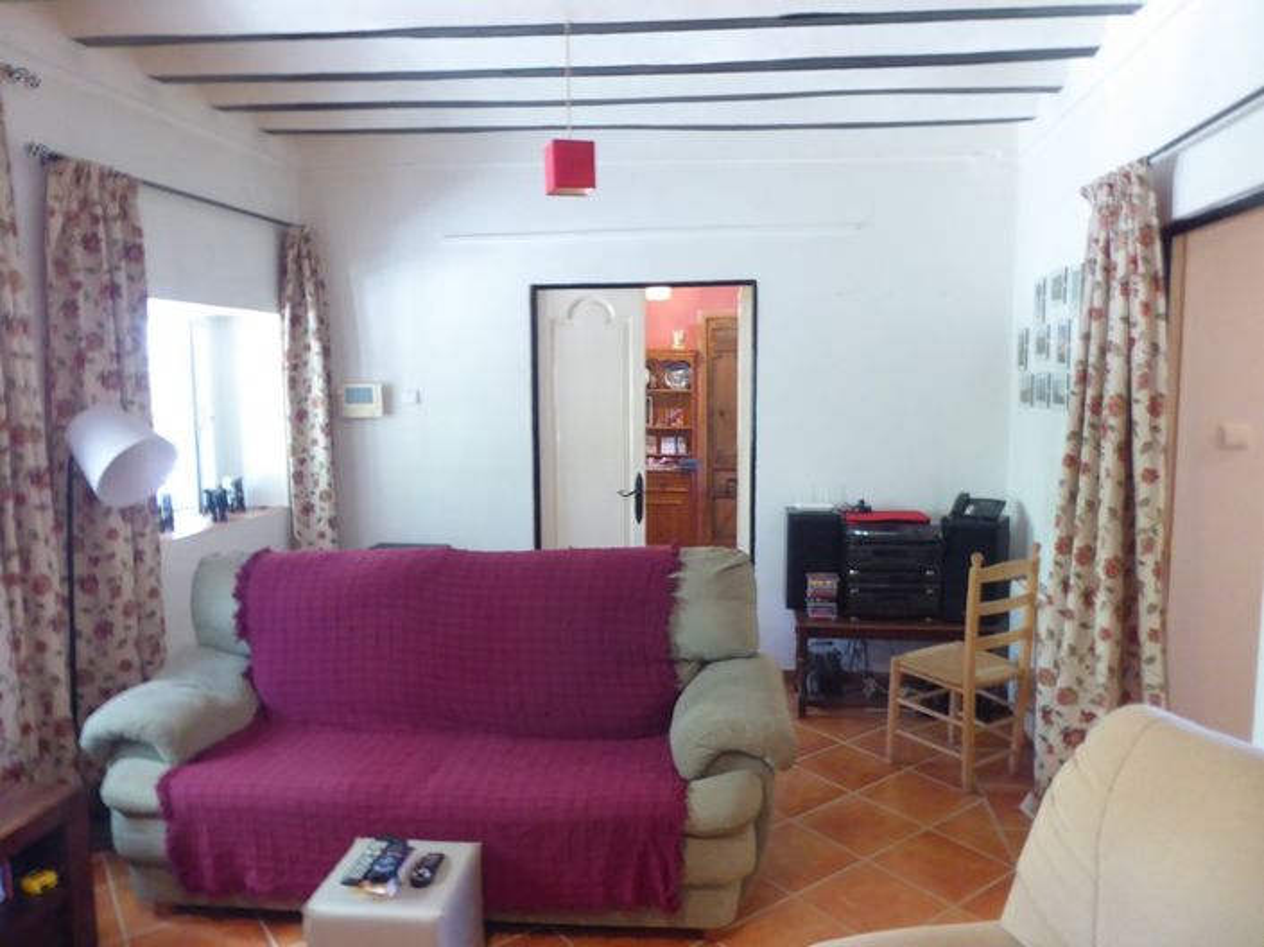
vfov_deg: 54.8
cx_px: 632
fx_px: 912
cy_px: 474
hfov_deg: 69.4
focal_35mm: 25
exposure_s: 1/6
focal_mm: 4.3
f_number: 3.3
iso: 400
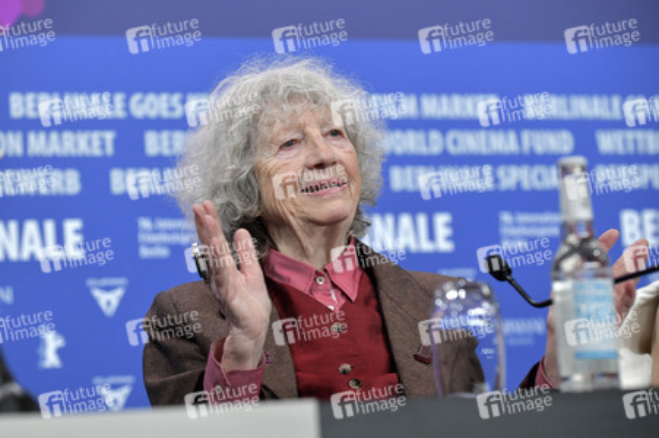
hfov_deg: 14.7
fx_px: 2561
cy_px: 219
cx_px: 330
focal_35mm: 140
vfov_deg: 9.8
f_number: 5.6
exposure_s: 1/200
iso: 1600
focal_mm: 140
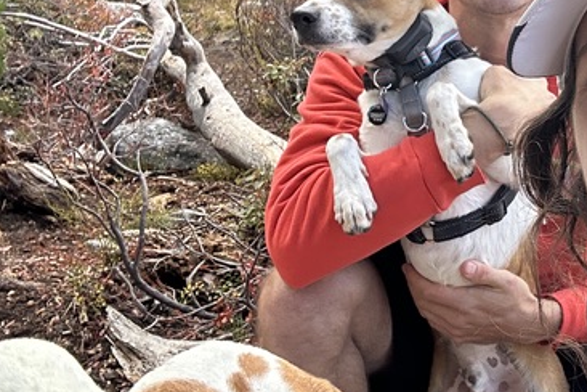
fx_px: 1092
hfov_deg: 28.0
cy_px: 66
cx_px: 608
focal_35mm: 67
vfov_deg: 20.0
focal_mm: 2.69
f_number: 1.9
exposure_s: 1/126
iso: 32
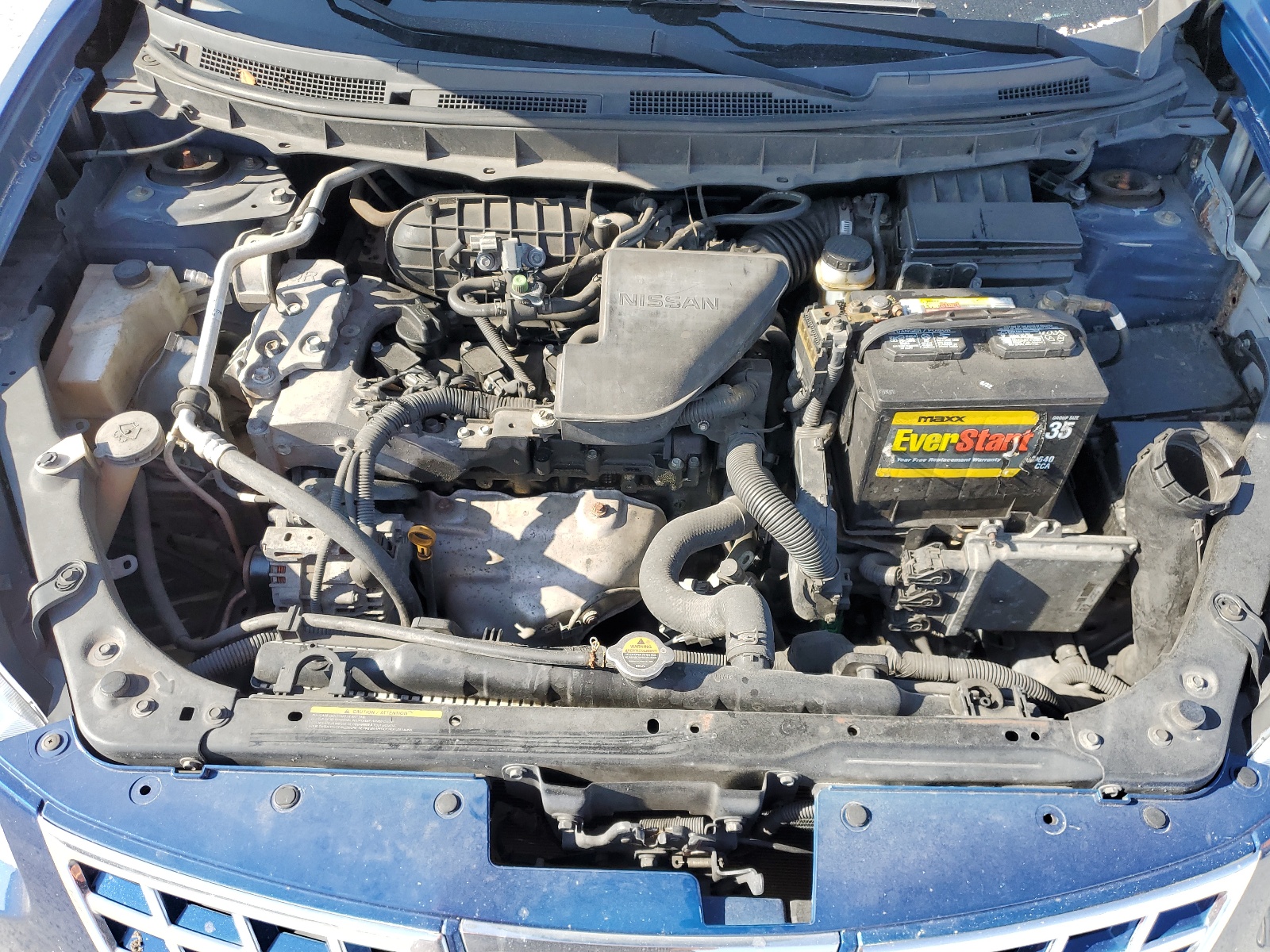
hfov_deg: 67.3
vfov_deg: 53.1
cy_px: 476
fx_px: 954
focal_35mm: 26
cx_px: 635
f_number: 1.5
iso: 50
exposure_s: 1/714
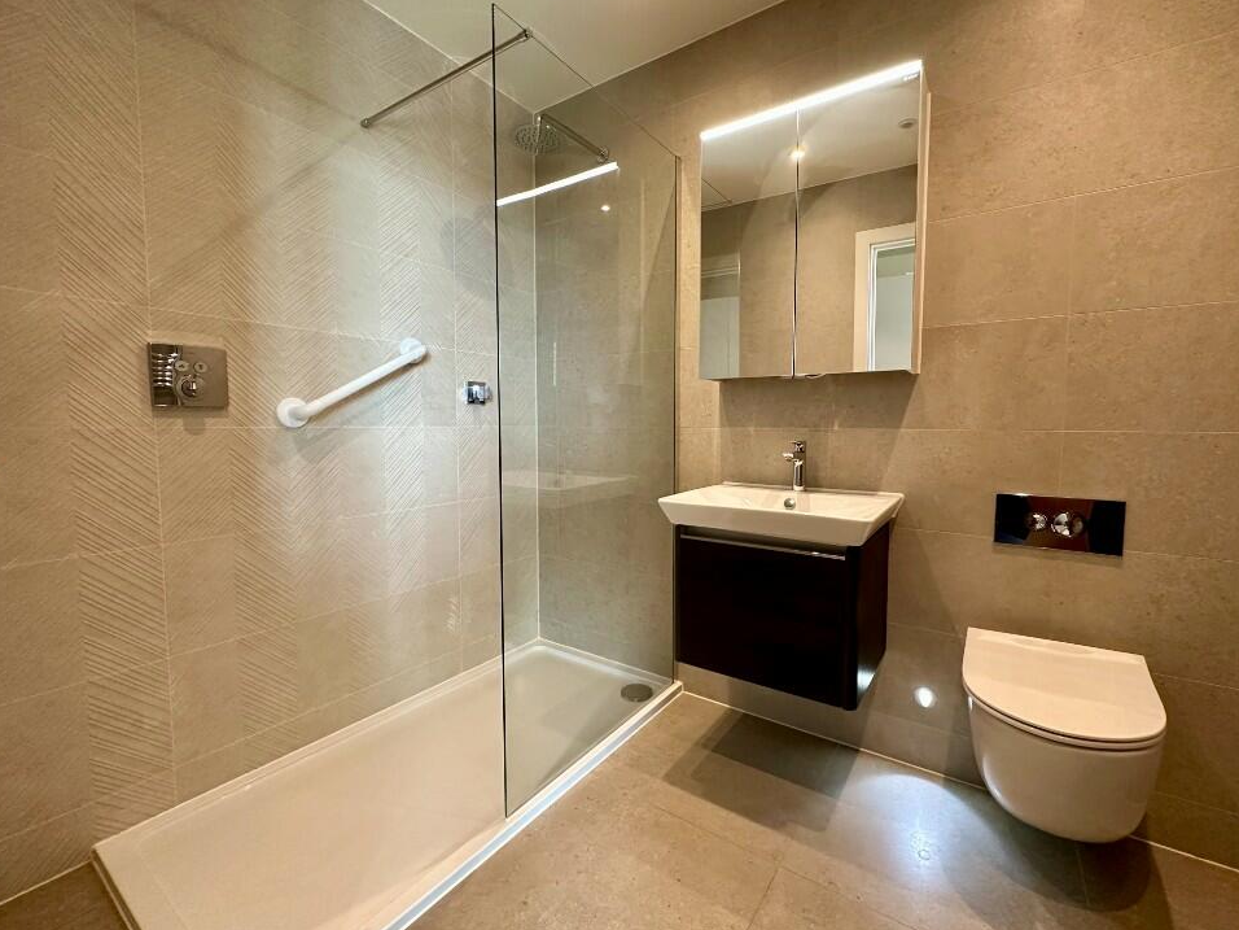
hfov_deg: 98.1
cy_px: 457
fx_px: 537
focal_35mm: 15
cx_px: 649
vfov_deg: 81.7
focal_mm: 2.22
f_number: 2.2
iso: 320
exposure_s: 1/100
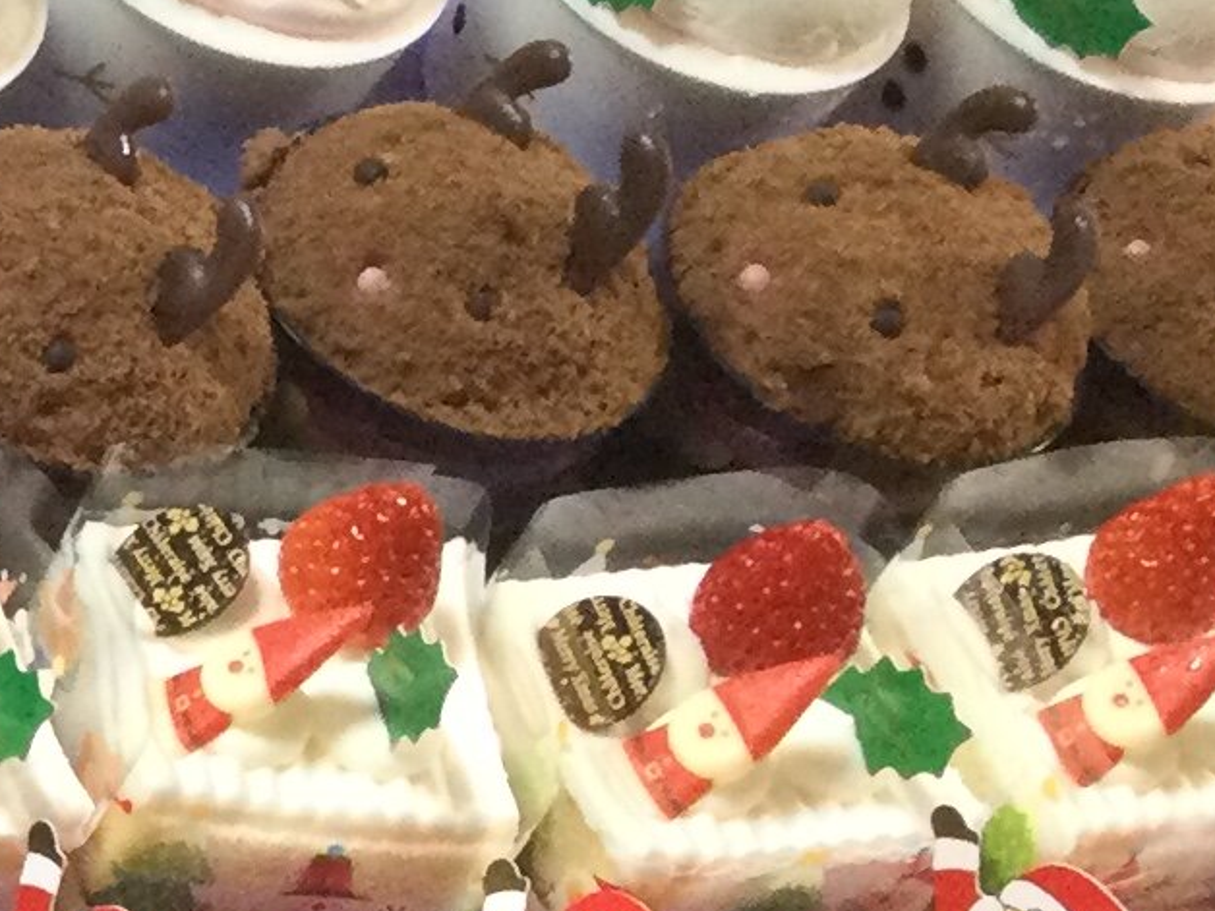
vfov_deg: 9.0
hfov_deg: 10.9
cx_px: -1422
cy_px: 1327
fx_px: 5651
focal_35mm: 161
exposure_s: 1/30
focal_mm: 3.3
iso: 125
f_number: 2.4
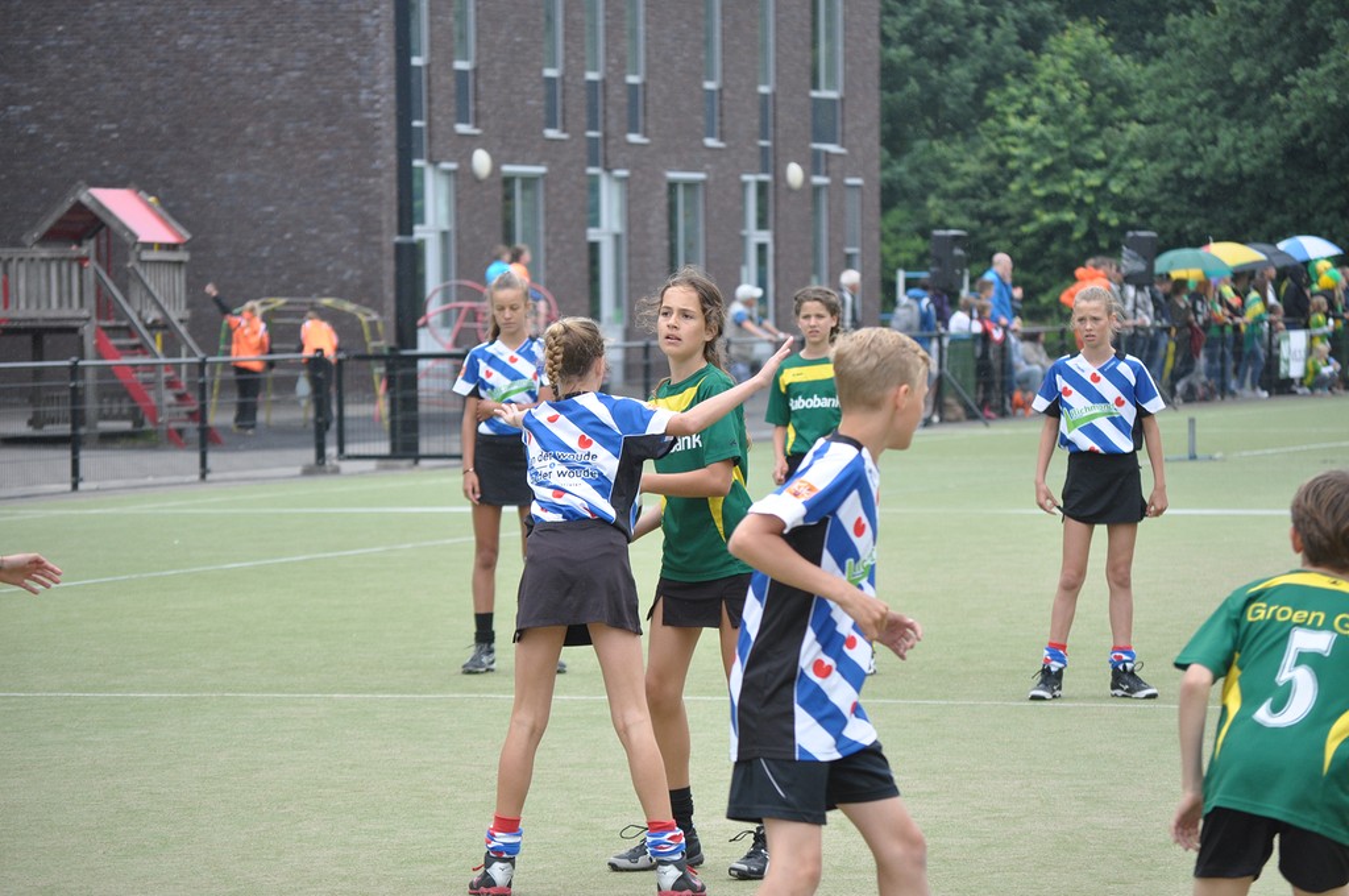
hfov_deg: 12.5
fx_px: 6175
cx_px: 674
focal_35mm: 165
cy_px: 448
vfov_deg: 8.3
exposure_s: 1/400
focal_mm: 110
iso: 400
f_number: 5
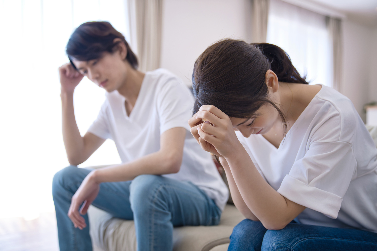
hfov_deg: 50.7
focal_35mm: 38
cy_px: 127
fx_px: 398
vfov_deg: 35.0
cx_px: 191
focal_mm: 37
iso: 100
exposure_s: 1/125
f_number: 2.8
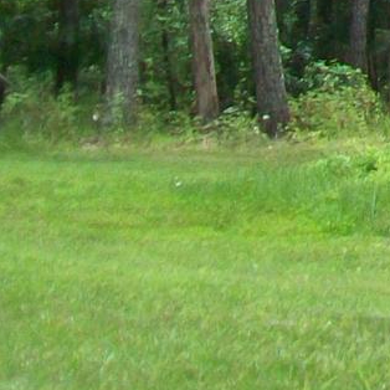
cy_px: -335
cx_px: 992
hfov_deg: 8.1
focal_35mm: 196
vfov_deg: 8.5
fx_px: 2498
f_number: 2.7
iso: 64
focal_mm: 6.1
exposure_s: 1/400
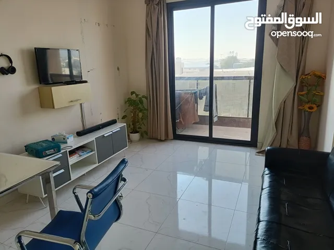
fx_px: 241
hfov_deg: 69.4
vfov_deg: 54.9
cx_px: 167
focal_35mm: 25
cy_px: 125
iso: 200
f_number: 1.7
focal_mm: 4.7
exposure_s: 1/50
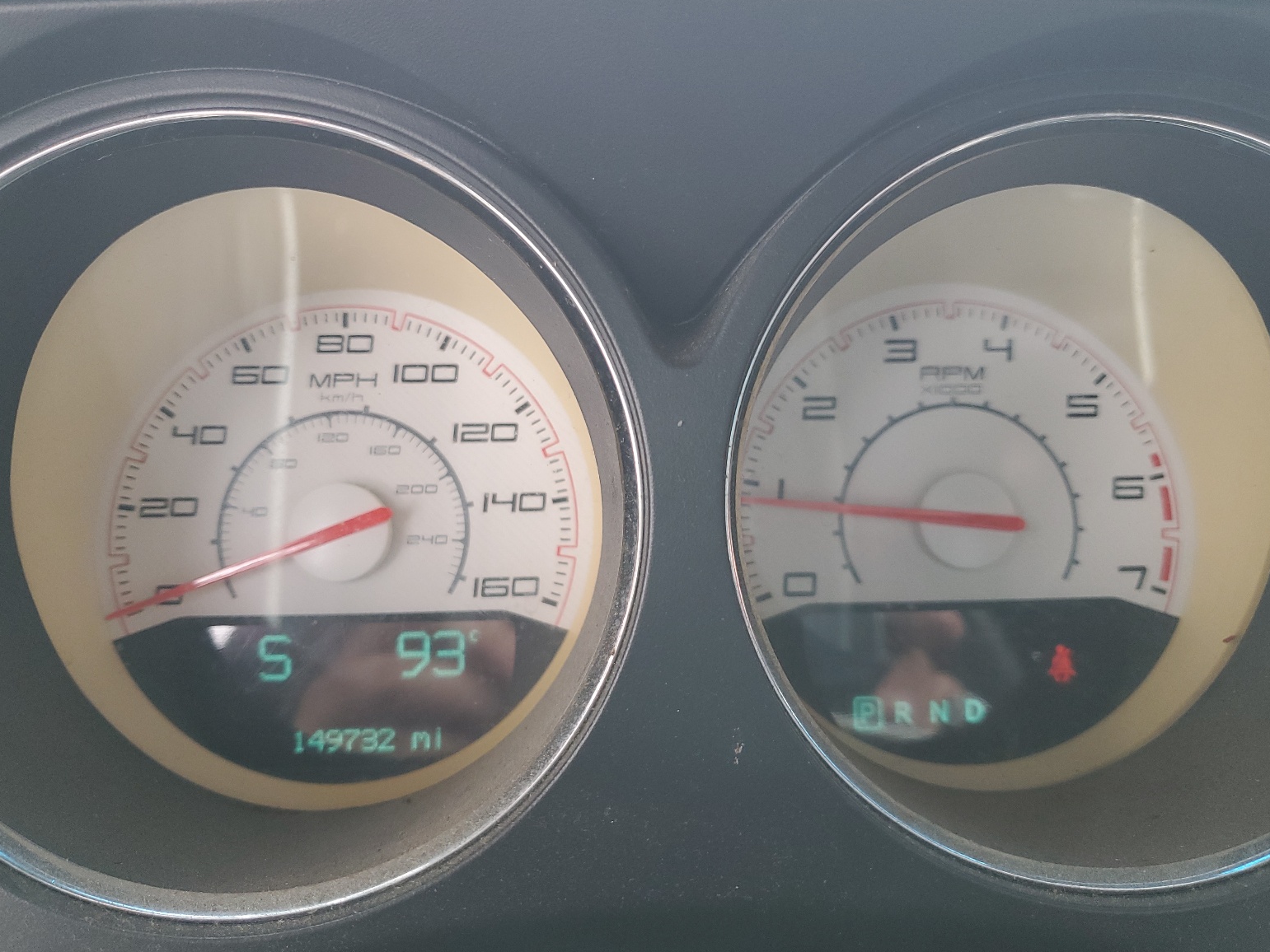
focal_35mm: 27
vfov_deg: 51.4
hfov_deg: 65.3
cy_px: 460
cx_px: 645
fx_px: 991
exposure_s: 1/120
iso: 87
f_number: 1.5
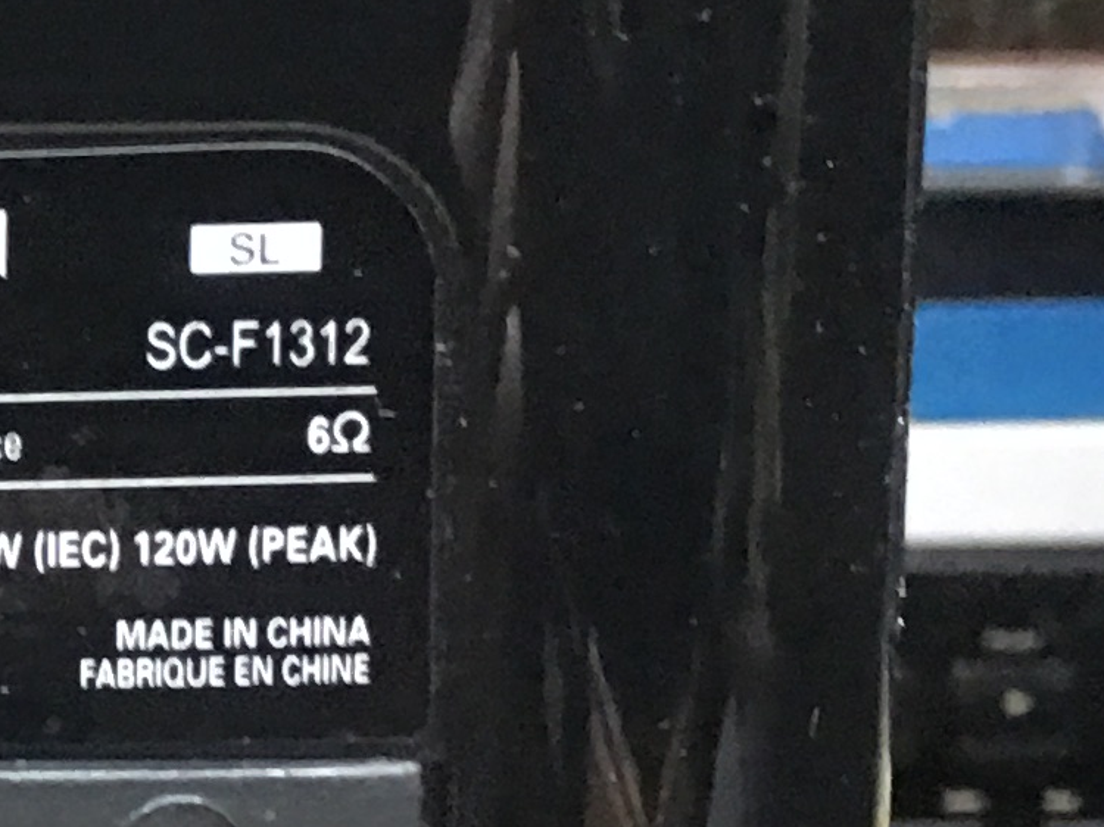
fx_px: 4974
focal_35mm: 156
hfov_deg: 11.3
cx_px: -1160
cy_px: 539
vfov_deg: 9.5
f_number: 2.2
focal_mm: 4.15
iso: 125
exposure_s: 1/4
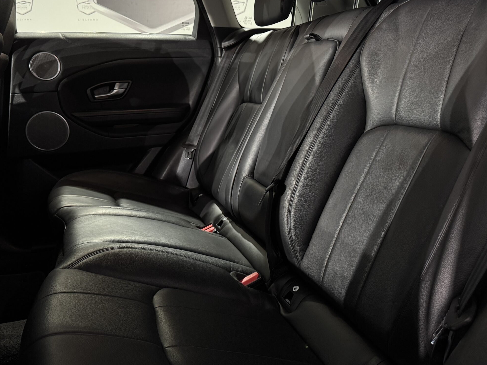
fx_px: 436
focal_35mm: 31
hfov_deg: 58.3
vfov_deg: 45.0
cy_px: 134
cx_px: 230
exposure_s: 1/60
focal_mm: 6.76
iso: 500
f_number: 1.78
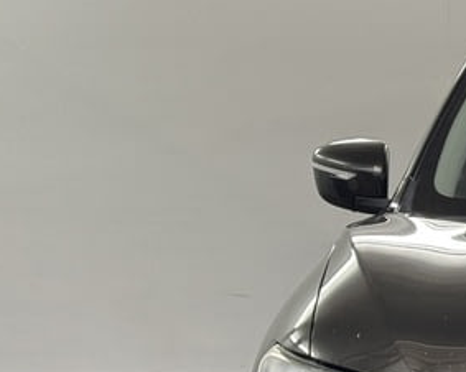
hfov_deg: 12.2
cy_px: 368
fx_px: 2054
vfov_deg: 10.3
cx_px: 731
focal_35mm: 149
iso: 64
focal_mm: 6.76
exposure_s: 1/100
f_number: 1.78
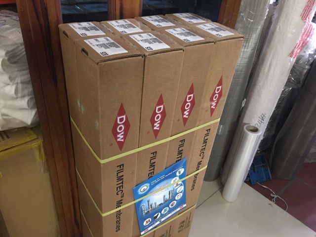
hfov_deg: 61.7
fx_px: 265
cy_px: 118
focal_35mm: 29
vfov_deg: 48.2
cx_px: 158
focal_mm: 4.15
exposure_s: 1/4
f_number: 2.2
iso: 100
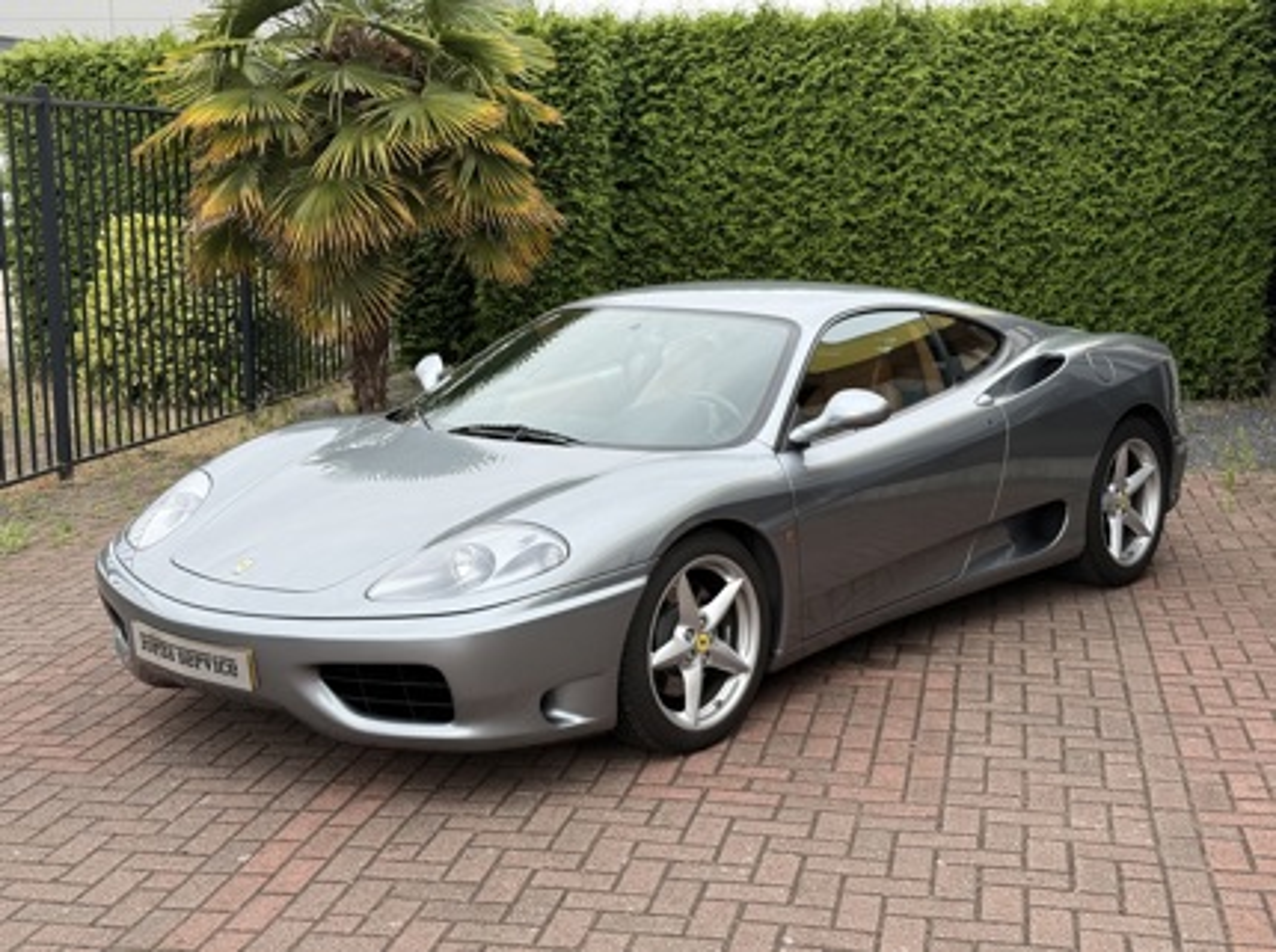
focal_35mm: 48
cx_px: 638
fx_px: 1766
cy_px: 476
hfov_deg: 39.7
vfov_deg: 30.2
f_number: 1.78
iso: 80
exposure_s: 1/1185
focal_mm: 6.76
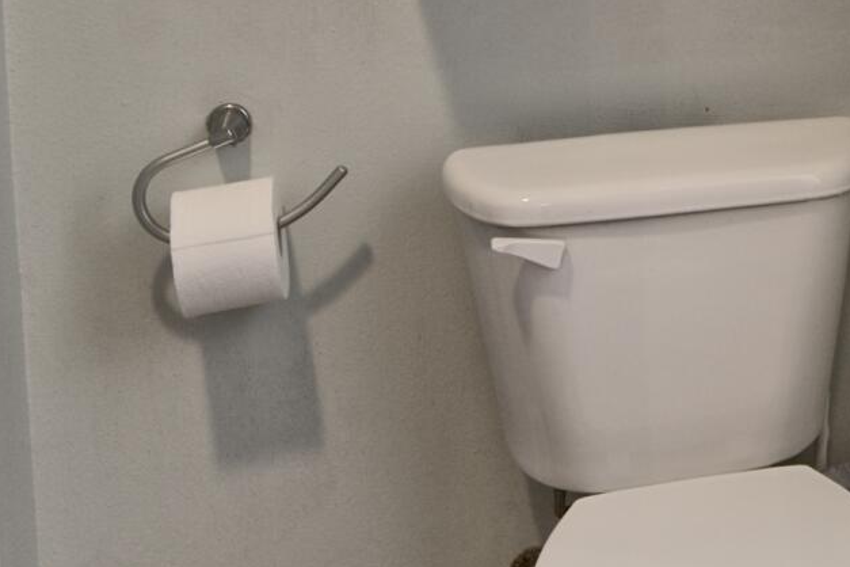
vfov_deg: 19.2
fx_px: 1582
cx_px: 1024
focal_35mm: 67
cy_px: -100
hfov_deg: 26.6
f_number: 8
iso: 500
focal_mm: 14
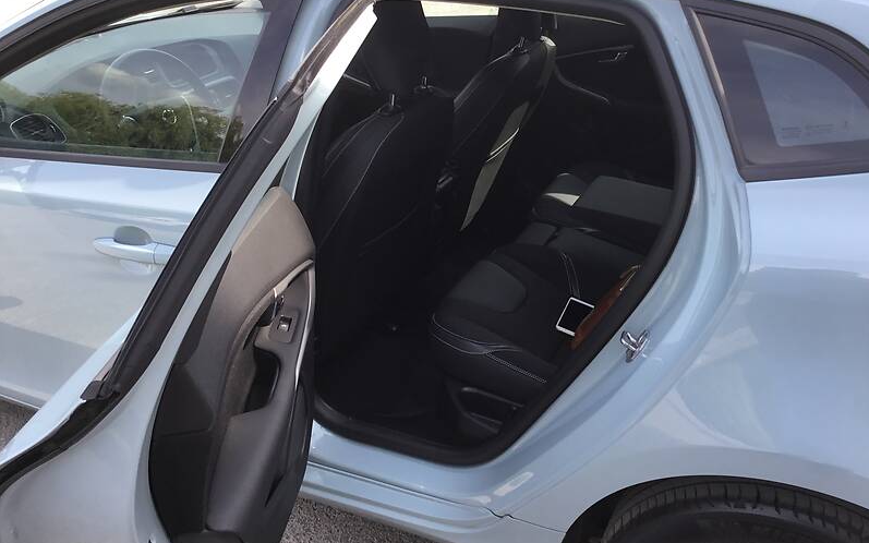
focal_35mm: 33
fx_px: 781
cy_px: 250
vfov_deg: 38.3
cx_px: 435
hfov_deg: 58.1
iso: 25
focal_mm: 3.3
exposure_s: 1/207
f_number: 2.4
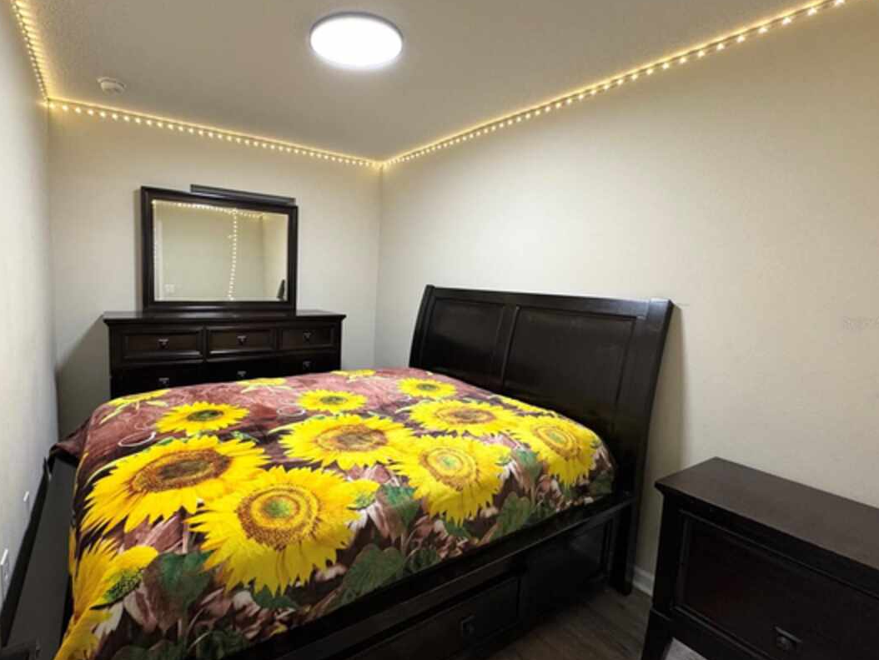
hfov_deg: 90.3
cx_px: 369
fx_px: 432
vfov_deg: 74.7
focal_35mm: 17
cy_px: 323
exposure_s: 1/60
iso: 200
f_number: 2.2
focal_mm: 2.22
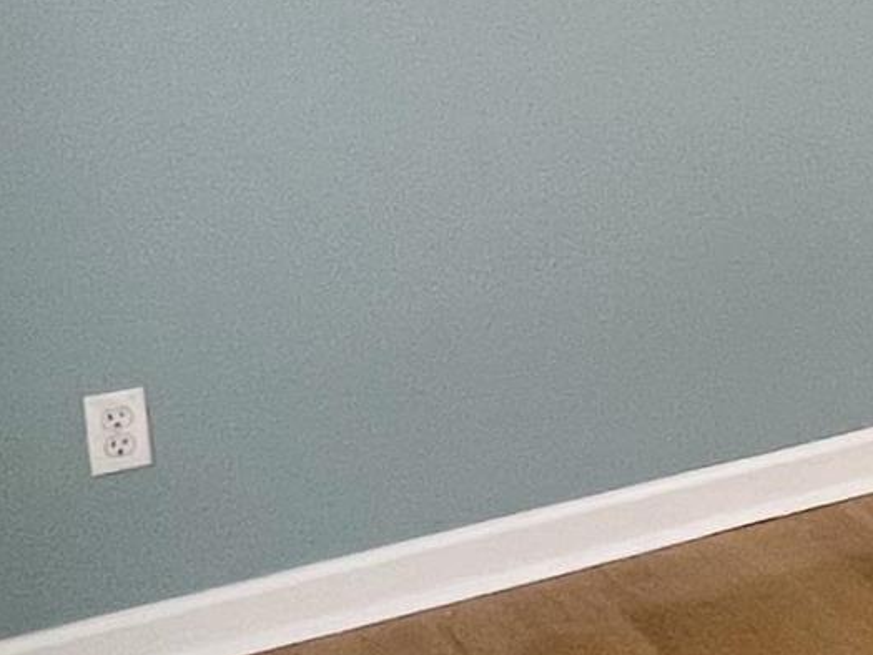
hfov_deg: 16.9
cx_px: 1859
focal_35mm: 76
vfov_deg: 18.6
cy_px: -91
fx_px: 1917
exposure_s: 1/120
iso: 160
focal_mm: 1.57
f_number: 1.8
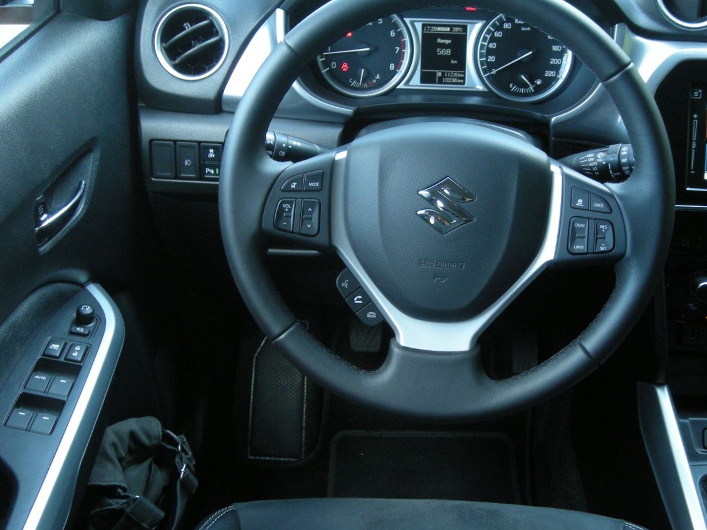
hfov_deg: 42.0
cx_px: 391
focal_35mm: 45
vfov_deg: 32.2
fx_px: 919
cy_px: 282
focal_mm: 5.7
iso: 200
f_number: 2.8
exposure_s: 1/43.3
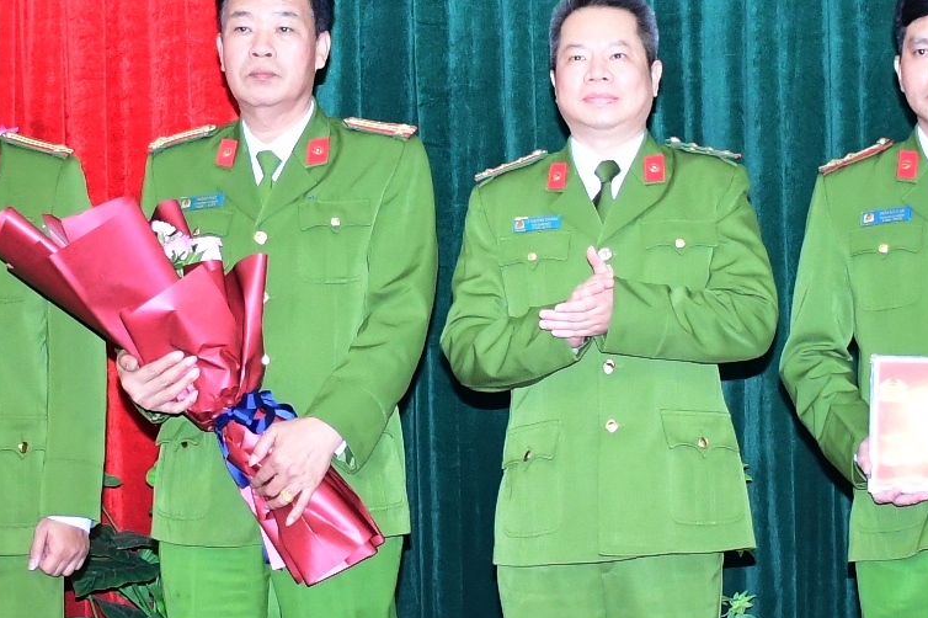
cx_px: 548
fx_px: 3427
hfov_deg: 15.4
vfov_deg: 10.3
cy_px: 117
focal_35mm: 133
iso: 1600
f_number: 4.5
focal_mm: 24
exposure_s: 1/200
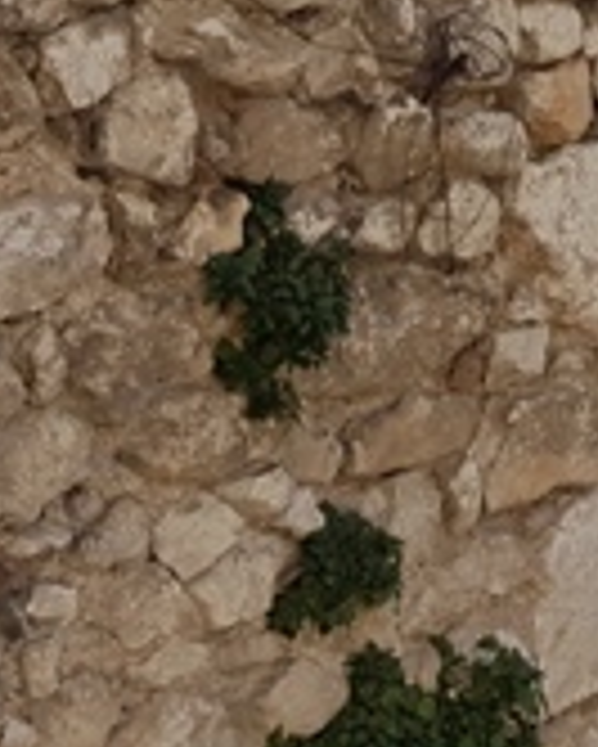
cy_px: -108
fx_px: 2166
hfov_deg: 15.2
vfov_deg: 18.7
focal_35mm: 98
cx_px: 697
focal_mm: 4.2
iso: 40
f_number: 1.7
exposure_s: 1/1292
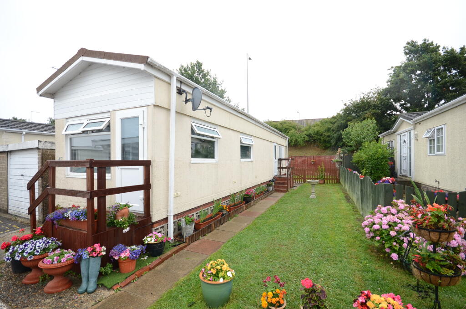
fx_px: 194
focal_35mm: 15
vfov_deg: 77.1
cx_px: 233
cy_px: 154
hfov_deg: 100.5
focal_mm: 10
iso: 250
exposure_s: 1/160
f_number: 6.3
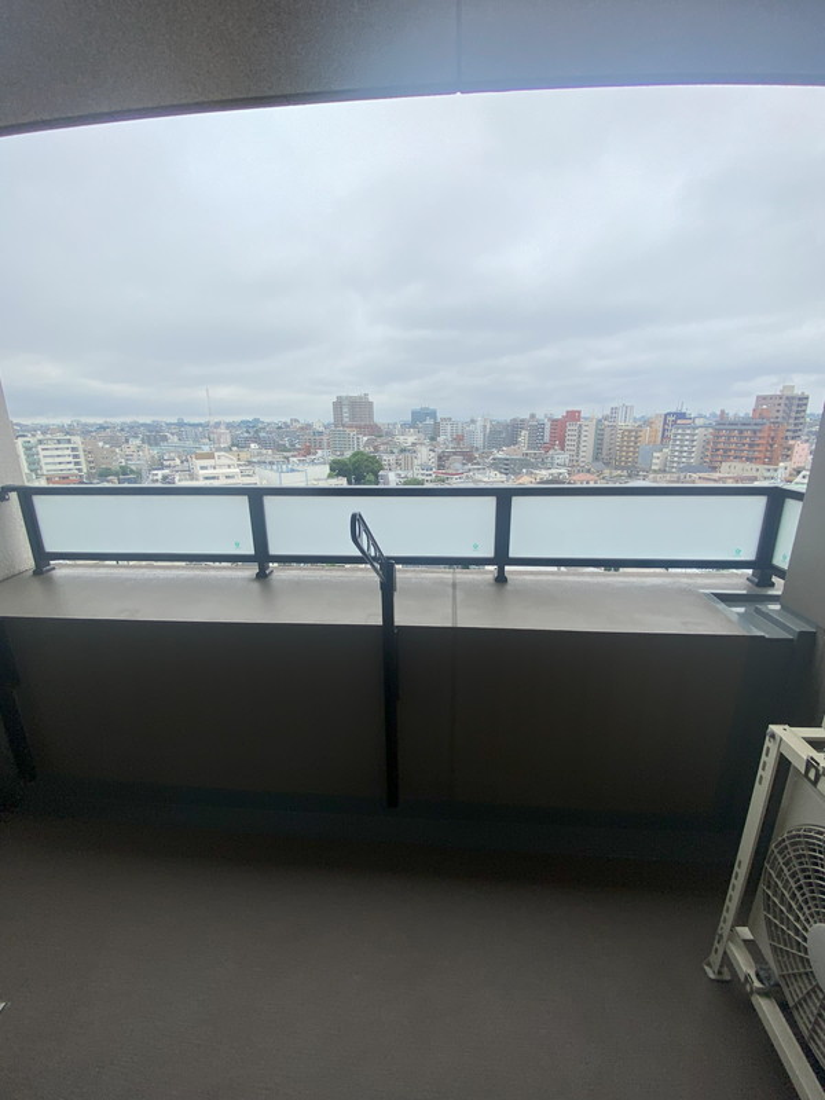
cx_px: 412
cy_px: 550
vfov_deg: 106.2
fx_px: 413
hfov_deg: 89.9
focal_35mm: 13
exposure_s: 1/417
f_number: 2.4
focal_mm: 1.54
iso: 20
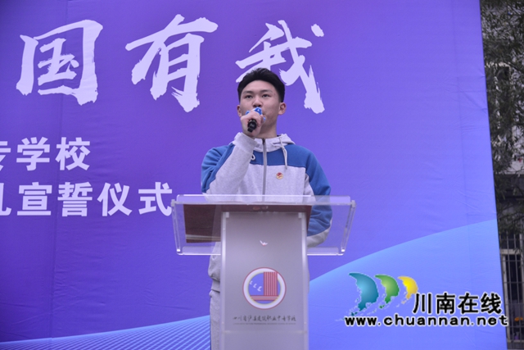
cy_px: 175
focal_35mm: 58
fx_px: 844
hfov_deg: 34.5
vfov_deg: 23.4
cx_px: 262
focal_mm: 58
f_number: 4
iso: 1600
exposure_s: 1/100
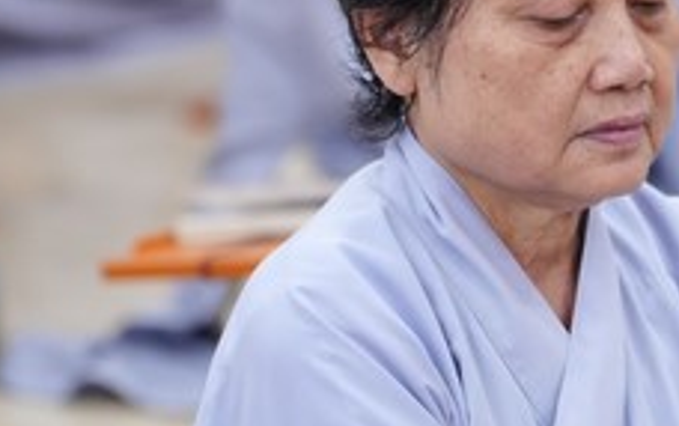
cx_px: 552
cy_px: 287
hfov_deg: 5.2
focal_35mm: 403
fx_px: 7465
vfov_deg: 3.3
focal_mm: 139
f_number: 2.8
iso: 2500
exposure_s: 1/100
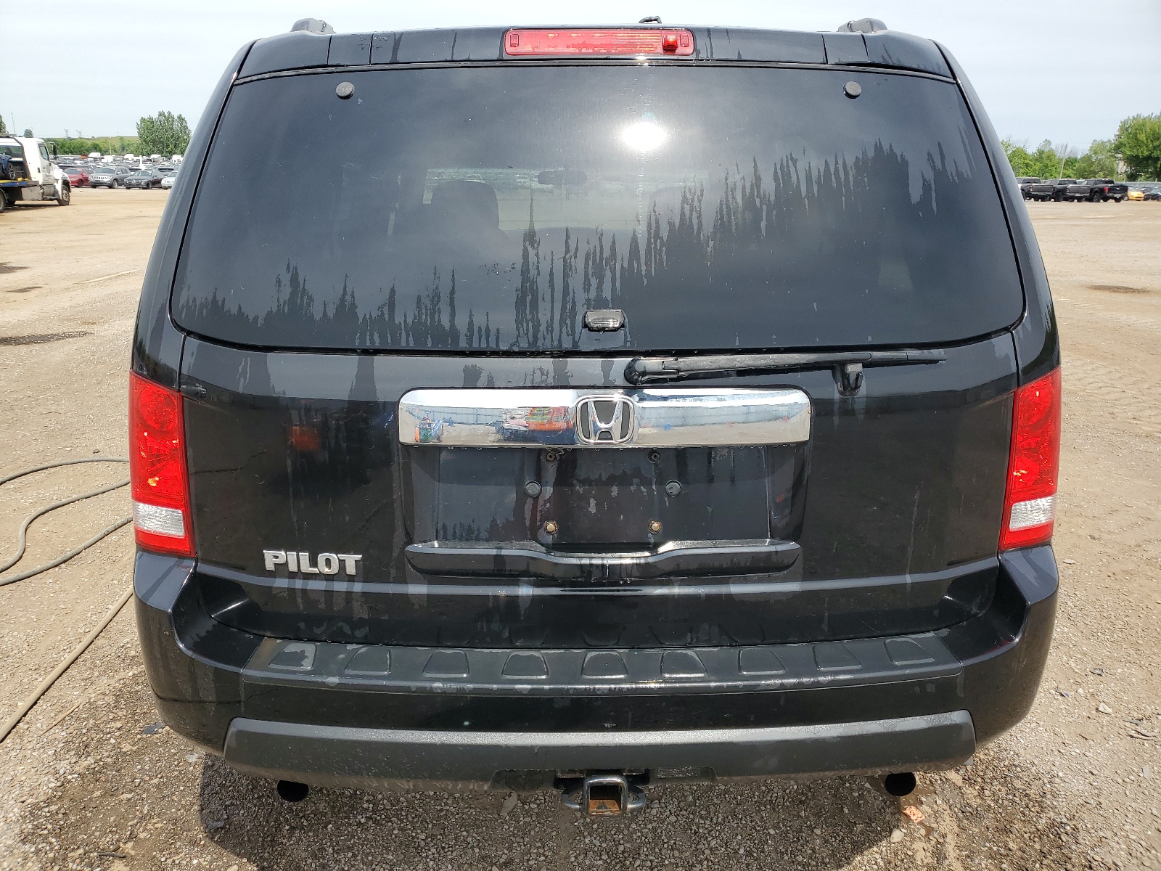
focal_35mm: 26
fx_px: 872
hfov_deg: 67.3
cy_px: 436
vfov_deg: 53.1
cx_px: 580
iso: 50
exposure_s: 1/2000
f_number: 1.5
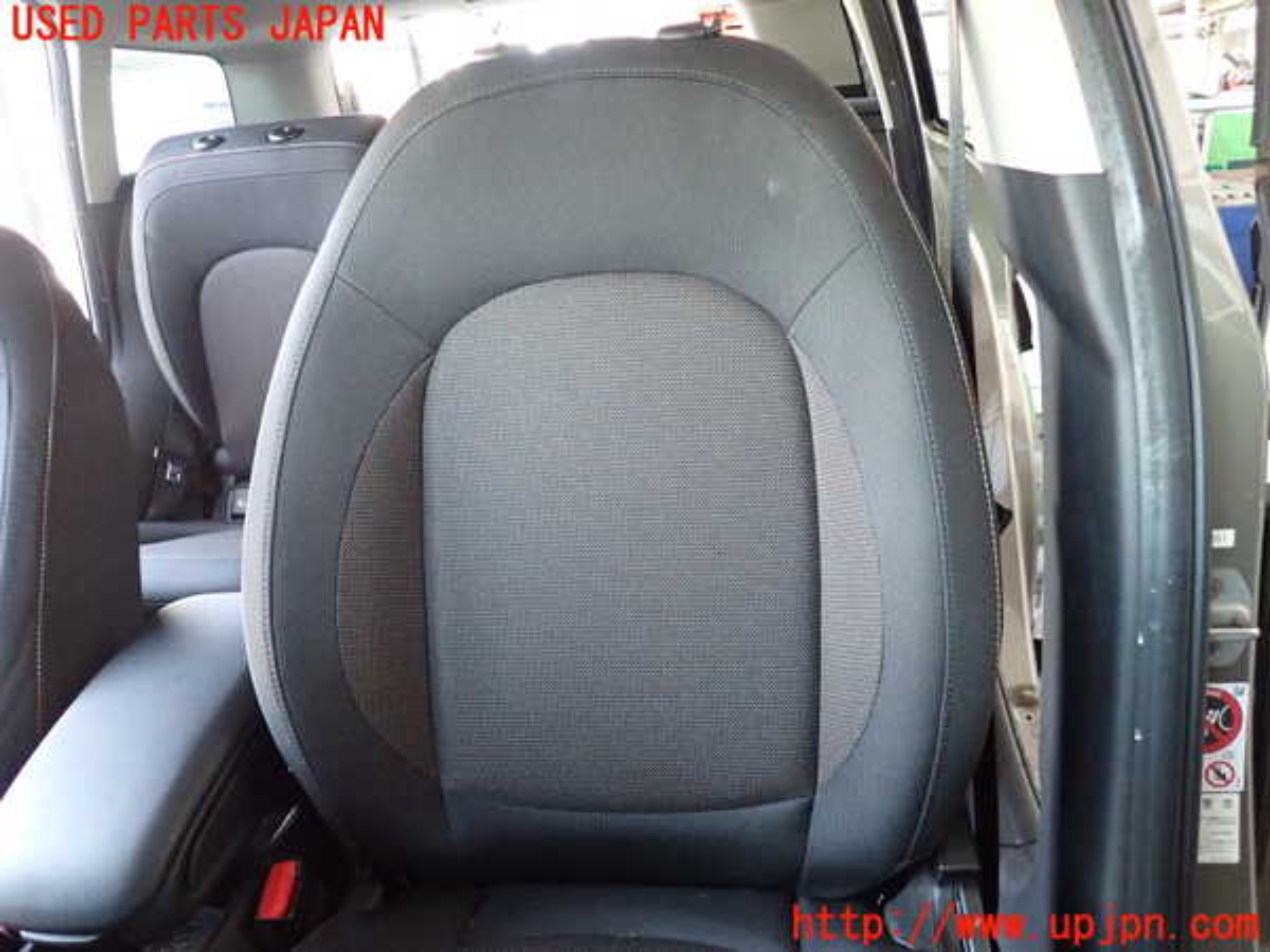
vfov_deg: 54.9
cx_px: 635
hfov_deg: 69.4
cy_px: 476
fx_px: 917
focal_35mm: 25
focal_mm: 4.5
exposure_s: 1/125
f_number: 2
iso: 800
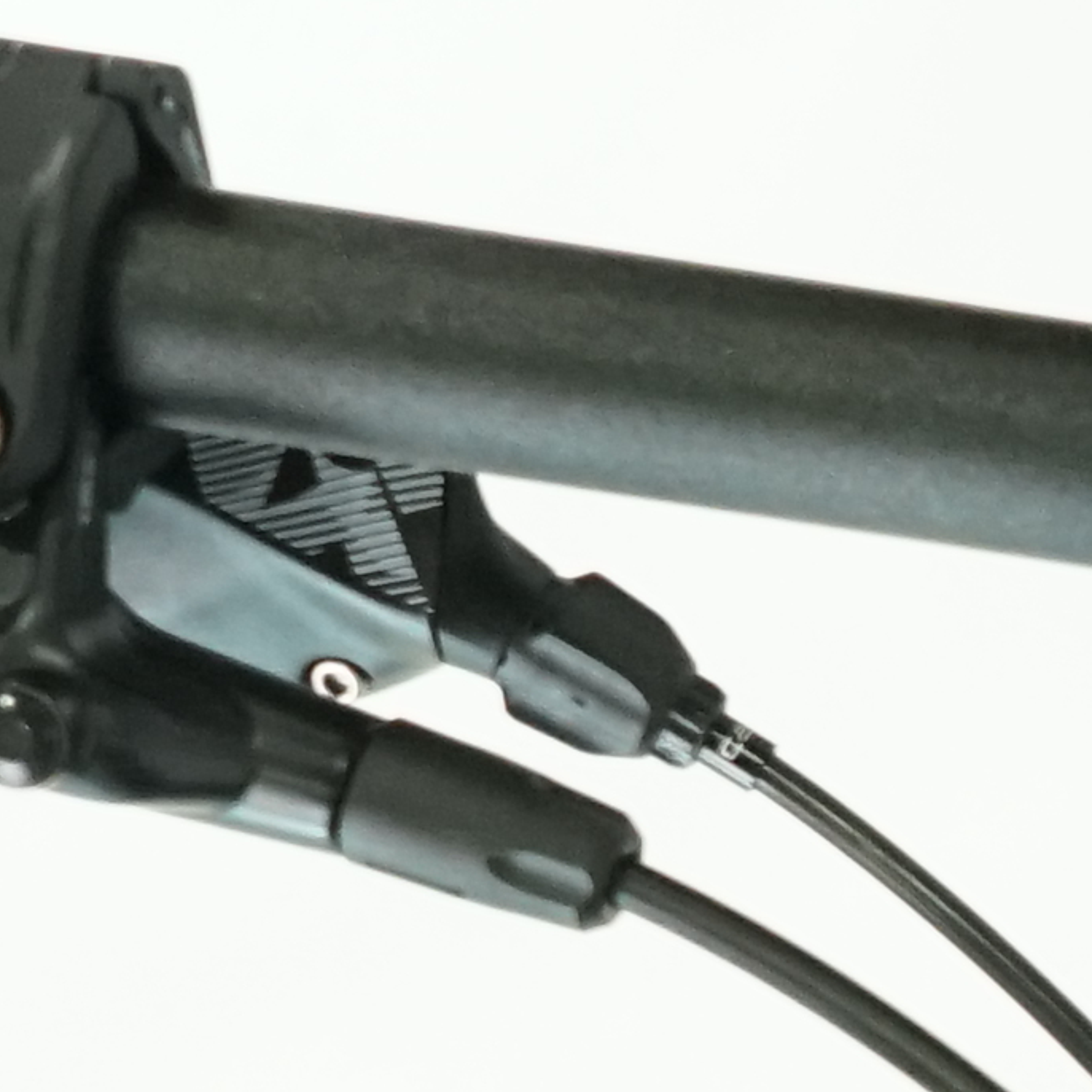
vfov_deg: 8.2
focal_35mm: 208
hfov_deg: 7.7
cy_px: 1698
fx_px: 7424
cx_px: 2830
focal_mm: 28
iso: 2500
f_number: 5.6
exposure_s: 1/200
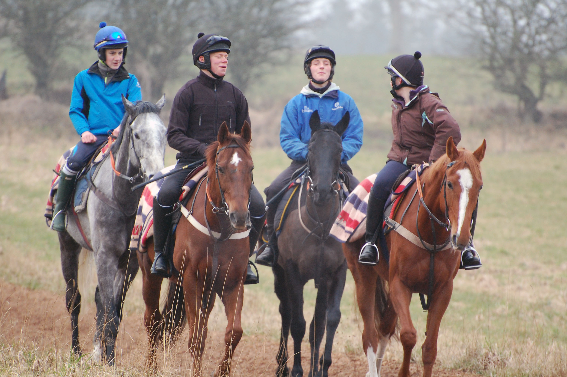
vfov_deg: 3.0
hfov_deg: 4.6
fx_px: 7081
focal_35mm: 450
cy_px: 188
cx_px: 284
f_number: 5.6
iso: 800
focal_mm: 300
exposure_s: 1/160
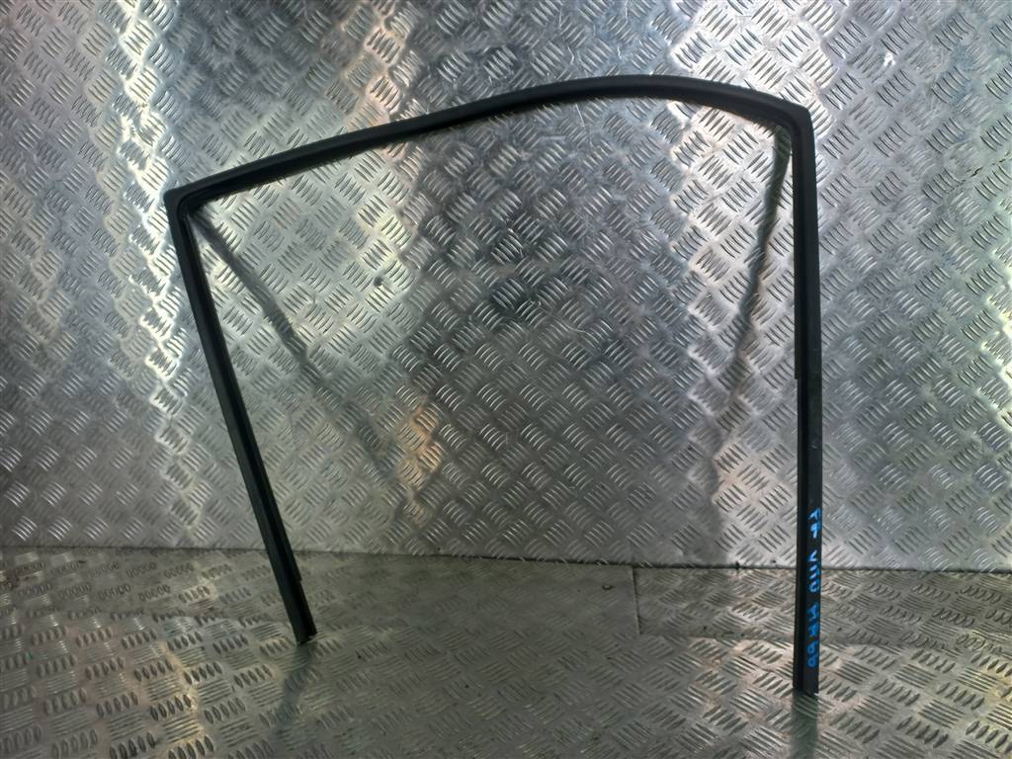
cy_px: 380
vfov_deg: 54.9
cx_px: 506
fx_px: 731
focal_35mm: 25
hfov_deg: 69.4
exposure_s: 1/100
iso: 25
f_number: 1.8
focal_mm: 4.6
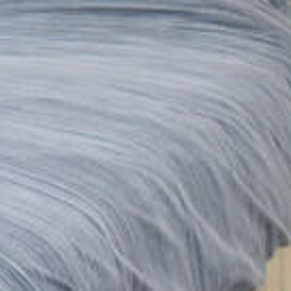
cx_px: -124
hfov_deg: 16.7
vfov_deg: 16.5
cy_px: -147
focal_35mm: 96
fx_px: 913
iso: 400
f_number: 9
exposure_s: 1/60
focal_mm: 10
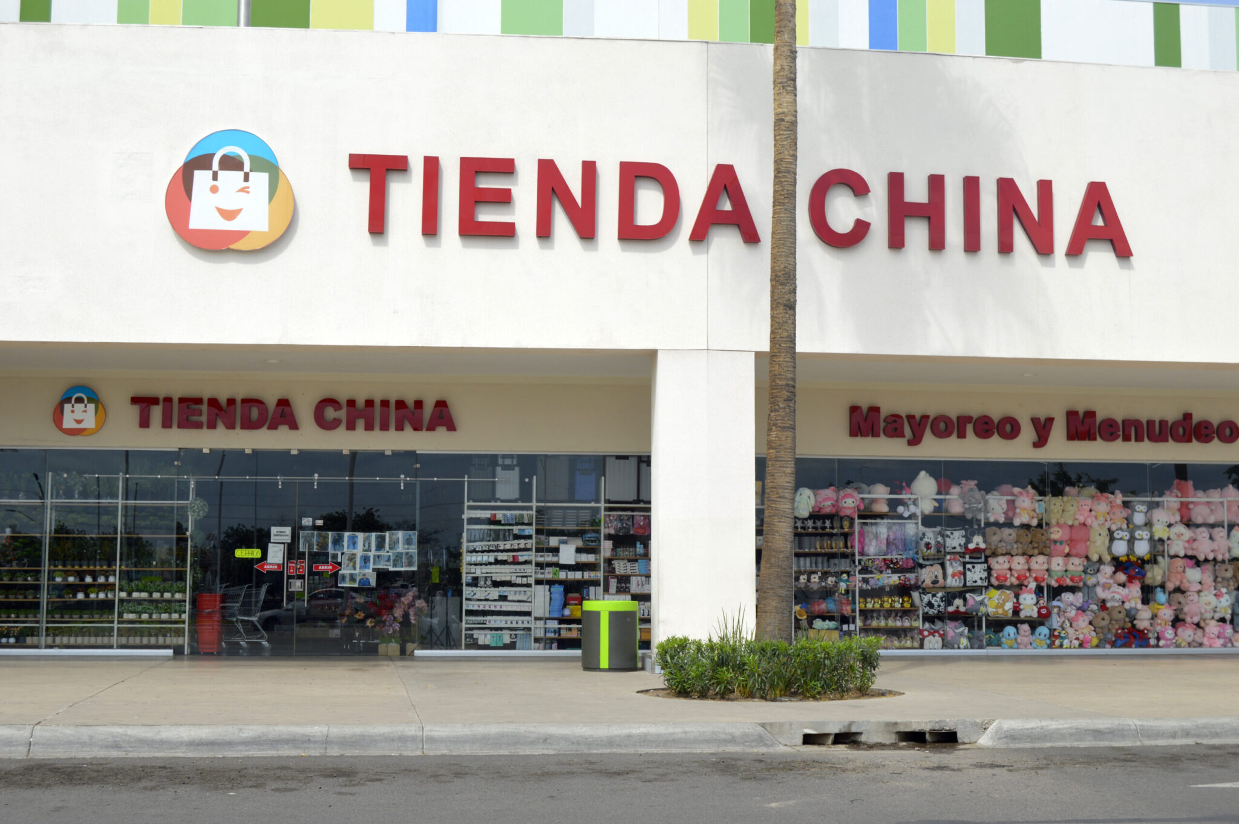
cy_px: 412
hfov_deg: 38.9
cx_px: 620
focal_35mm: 51
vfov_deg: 26.4
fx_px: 1754
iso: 100
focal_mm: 34
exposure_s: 1/250
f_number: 8
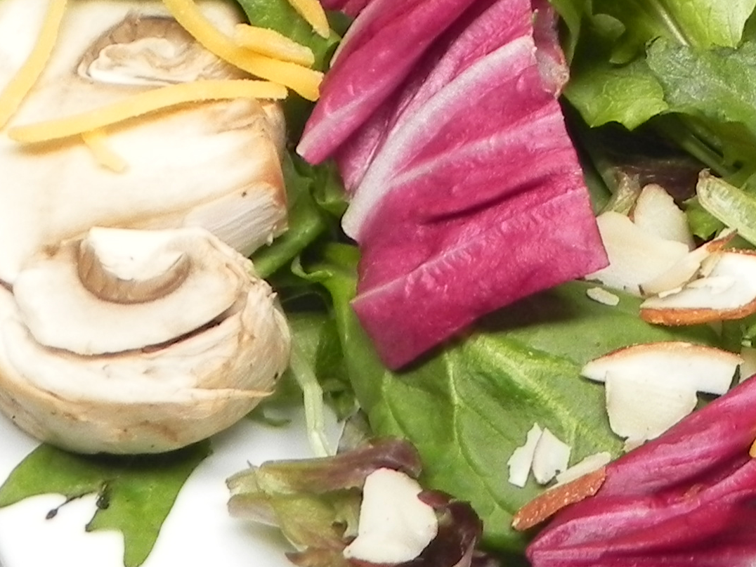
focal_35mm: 139
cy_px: -221
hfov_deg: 14.0
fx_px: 3036
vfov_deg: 10.4
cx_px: 738
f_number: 3.2
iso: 185
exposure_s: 1/30
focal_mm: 7.3
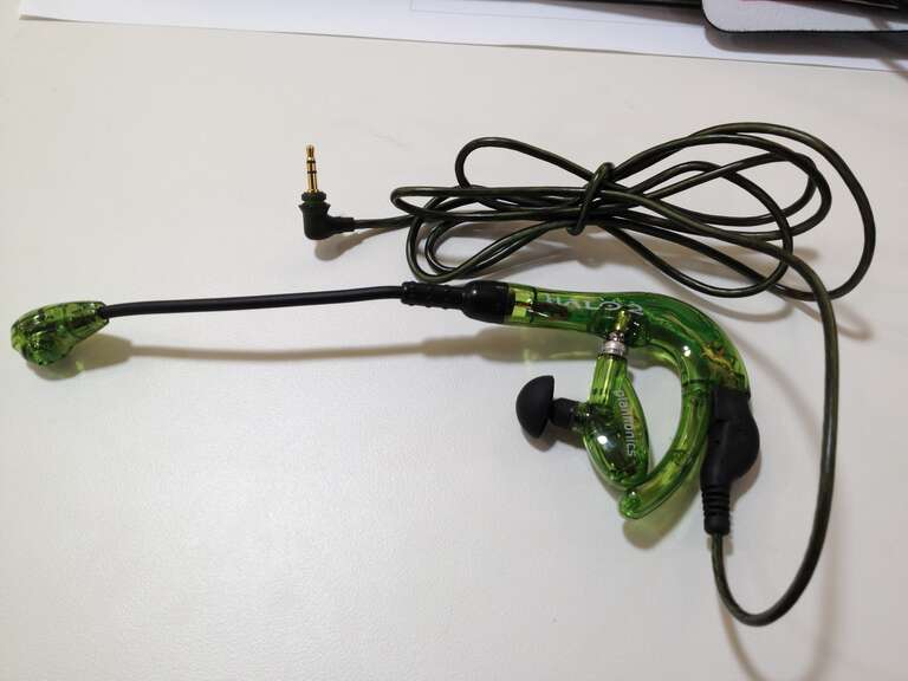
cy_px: 340
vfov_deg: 40.7
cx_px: 454
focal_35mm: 35
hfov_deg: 52.6
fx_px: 918
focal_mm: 4.28
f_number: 2.4
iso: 64
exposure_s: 1/40
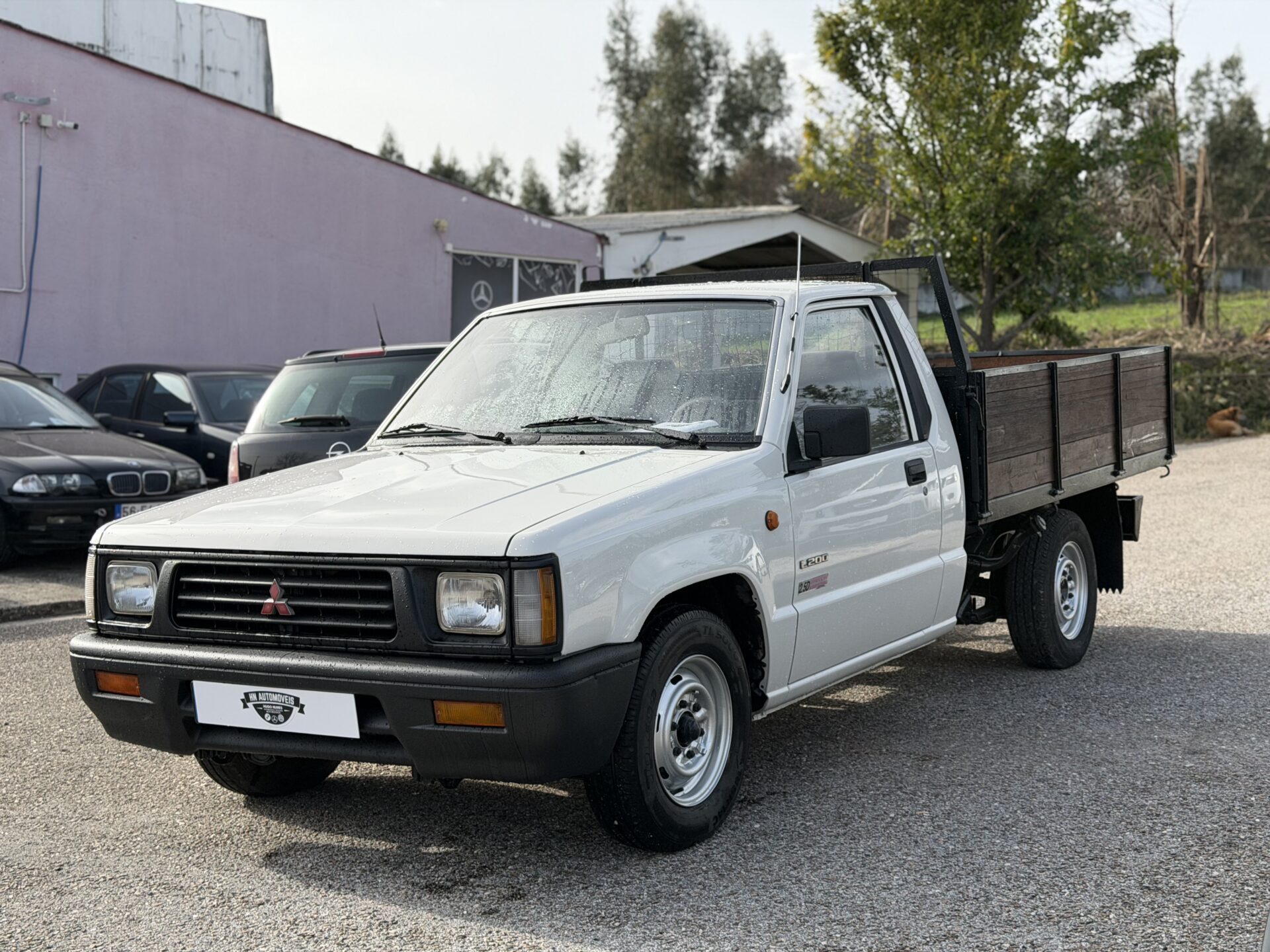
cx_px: 635
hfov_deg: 39.7
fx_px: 1761
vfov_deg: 30.3
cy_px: 476
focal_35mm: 48
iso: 80
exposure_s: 1/2762
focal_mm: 6.76
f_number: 1.78
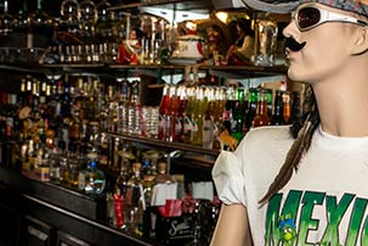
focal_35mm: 69
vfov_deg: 19.7
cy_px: 161
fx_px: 705
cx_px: 323
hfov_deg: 28.3
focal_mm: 36
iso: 250
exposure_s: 1/60
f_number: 4.8
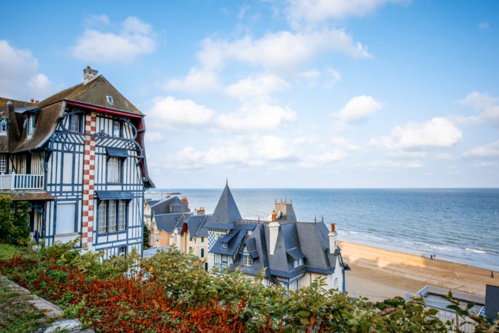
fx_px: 305
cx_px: 250
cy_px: 166
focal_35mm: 22
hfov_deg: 78.6
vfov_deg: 57.2
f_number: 2.8
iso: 200
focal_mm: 22
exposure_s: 1/1600
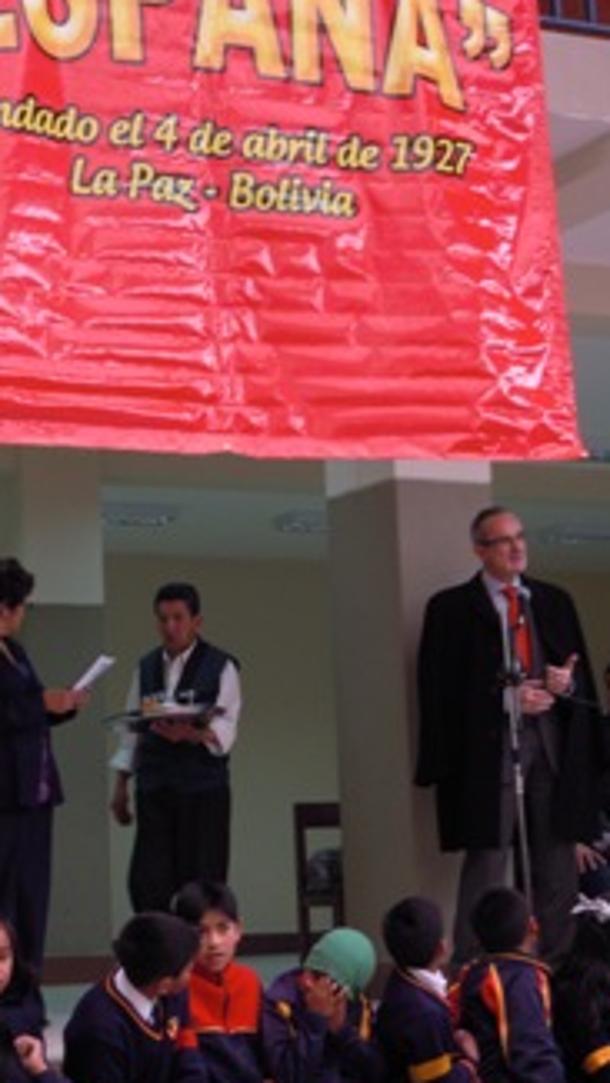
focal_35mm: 81
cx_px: 230
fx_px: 2327
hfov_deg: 14.9
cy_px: 433
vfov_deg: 26.2
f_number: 3.7
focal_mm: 9.6
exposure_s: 1/50
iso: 100
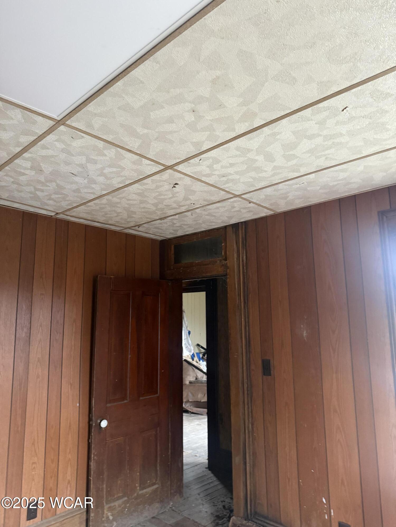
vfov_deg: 71.6
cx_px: 198
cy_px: 264
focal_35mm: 24
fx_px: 366
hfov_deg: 56.8
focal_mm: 6.76
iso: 800
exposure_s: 1/30
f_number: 1.78
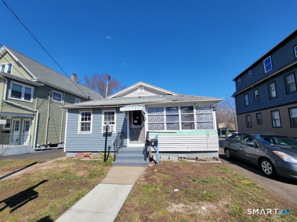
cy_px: 111
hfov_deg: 106.2
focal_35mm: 13
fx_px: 112
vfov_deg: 89.9
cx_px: 148
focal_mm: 2.2
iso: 50
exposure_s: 1/1672
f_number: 2.2
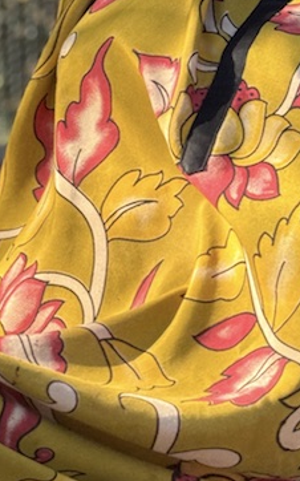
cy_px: 231
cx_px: 108
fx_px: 1833
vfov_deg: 14.9
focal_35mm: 140
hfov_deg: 9.4
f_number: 1.78
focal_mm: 6.76
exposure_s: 1/854
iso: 64
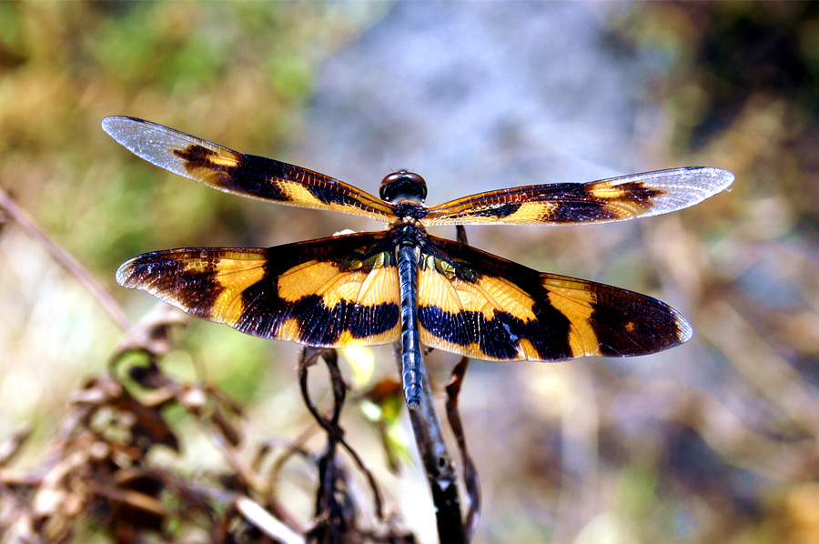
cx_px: 410
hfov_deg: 24.6
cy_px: 272
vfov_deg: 16.5
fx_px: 1875
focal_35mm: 82
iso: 100
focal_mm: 55
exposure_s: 1/200
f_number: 6.3
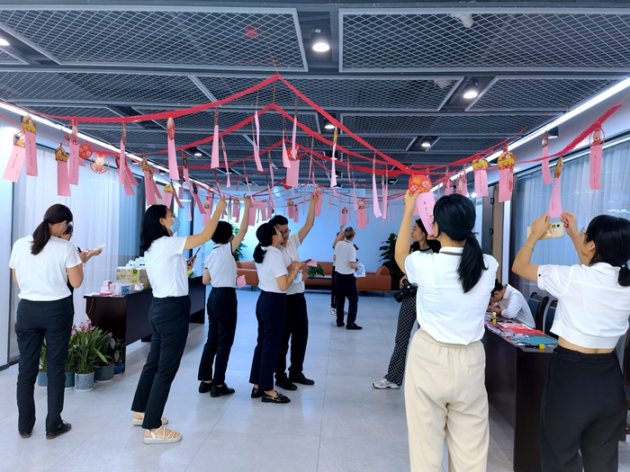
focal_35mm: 27
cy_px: 236
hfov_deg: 65.3
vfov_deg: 51.4
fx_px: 491
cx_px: 315
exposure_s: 1/100
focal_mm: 6.67
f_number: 1.9
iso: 125
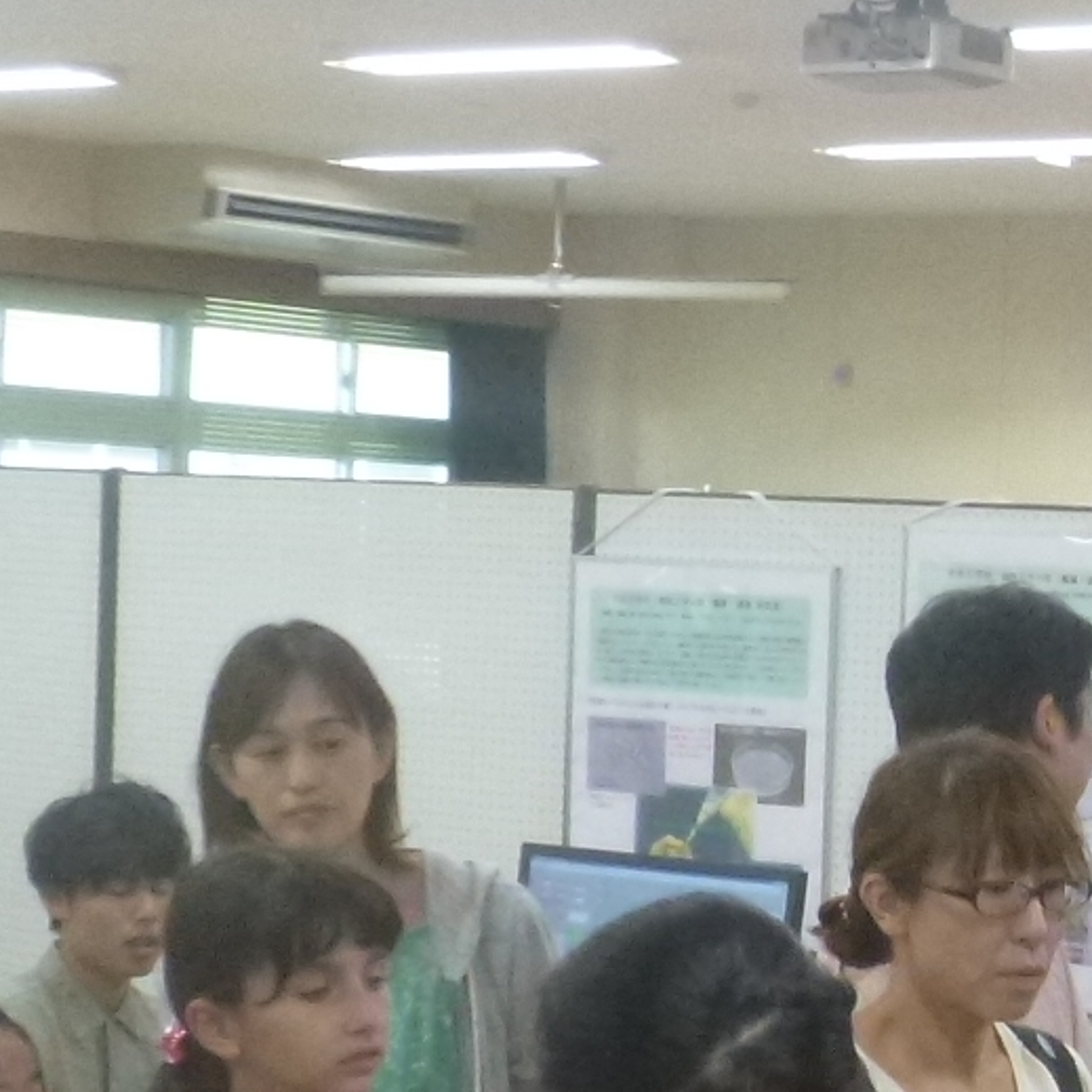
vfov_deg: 15.9
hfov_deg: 15.3
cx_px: 1372
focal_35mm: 109
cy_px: 770
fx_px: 3890
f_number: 3.9
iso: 400
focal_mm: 4.5
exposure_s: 1/25
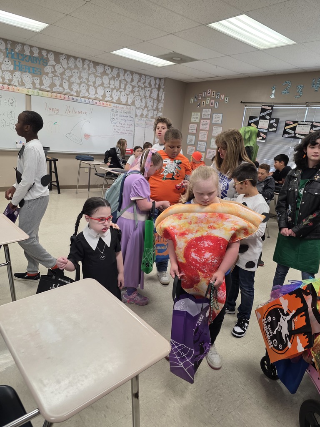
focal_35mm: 23
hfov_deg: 58.9
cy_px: 214
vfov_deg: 73.9
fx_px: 283
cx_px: 160
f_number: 1.7
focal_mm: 6.3
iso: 125
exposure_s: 1/120
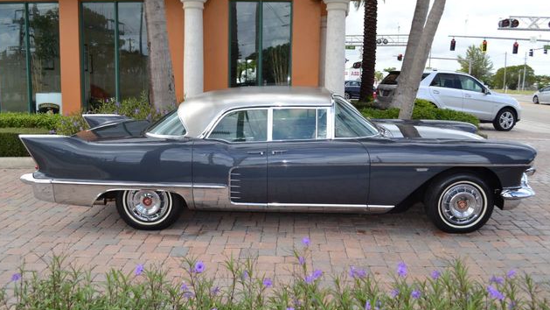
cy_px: 149
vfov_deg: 36.7
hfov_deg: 61.0
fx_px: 467
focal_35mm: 32
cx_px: 273
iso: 100
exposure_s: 1/200
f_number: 5.6
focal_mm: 20
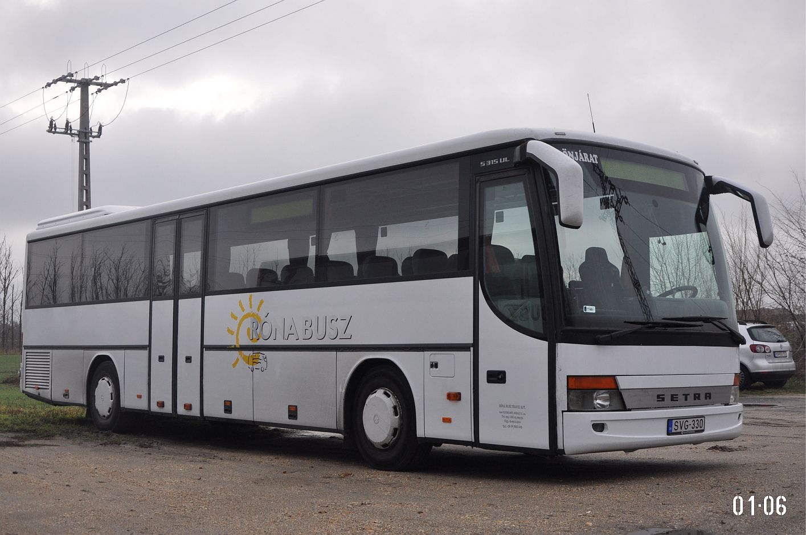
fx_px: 1006
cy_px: 268
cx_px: 403
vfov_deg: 29.8
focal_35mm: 45
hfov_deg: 43.6
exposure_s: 1/1250
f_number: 5
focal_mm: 30
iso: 400
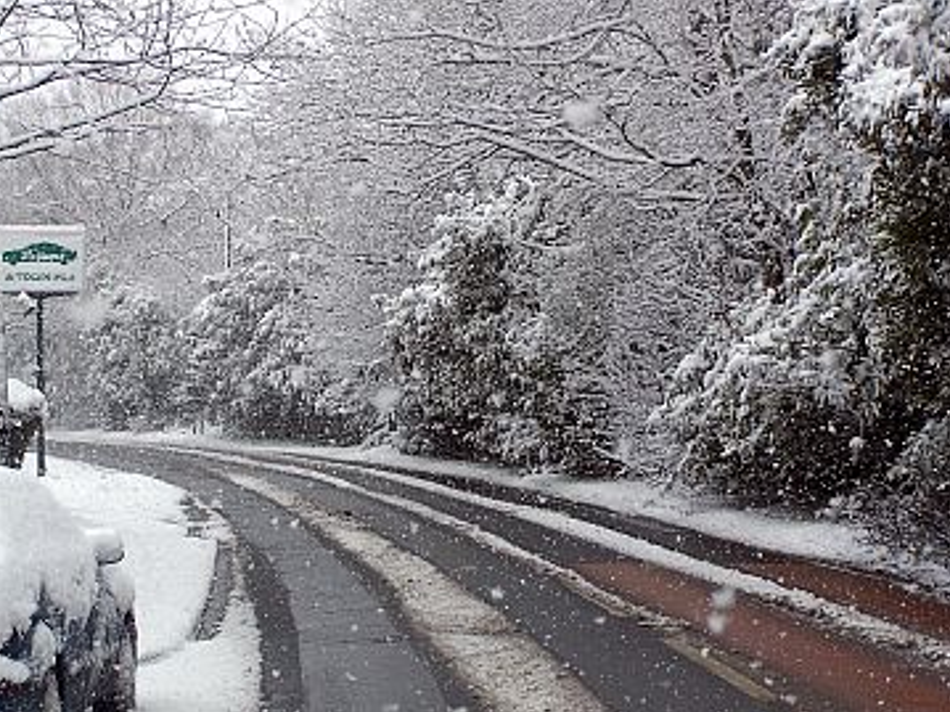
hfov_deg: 16.8
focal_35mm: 117
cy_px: 352
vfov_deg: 12.7
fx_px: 3210
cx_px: 474
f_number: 3.2
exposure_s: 1/500
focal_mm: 17.5
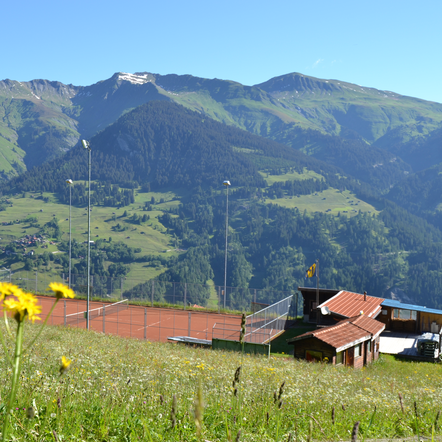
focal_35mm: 46
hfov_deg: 36.4
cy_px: 221
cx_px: 145
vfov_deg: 36.8
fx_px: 665
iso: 100
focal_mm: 24
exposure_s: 1/200
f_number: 7.1
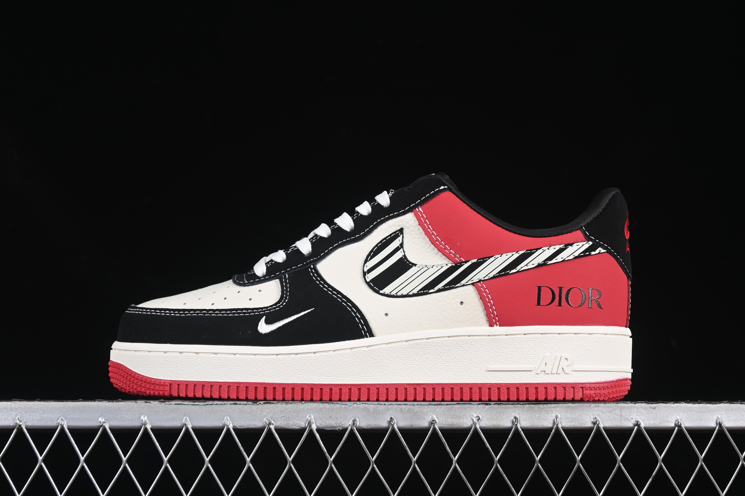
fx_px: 1552
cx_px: 372
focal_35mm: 75
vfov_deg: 18.2
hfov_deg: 27.0
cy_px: 248
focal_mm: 50
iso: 160
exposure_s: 1/60
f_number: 7.1
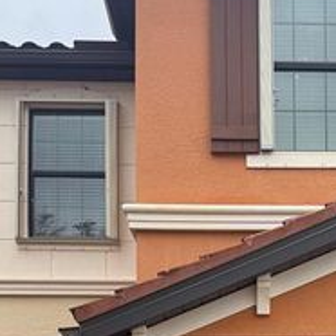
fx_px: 835
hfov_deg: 22.4
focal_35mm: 76
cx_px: 276
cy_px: 400
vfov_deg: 21.2
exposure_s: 1/598
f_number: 1.78
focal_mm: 6.76
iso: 80
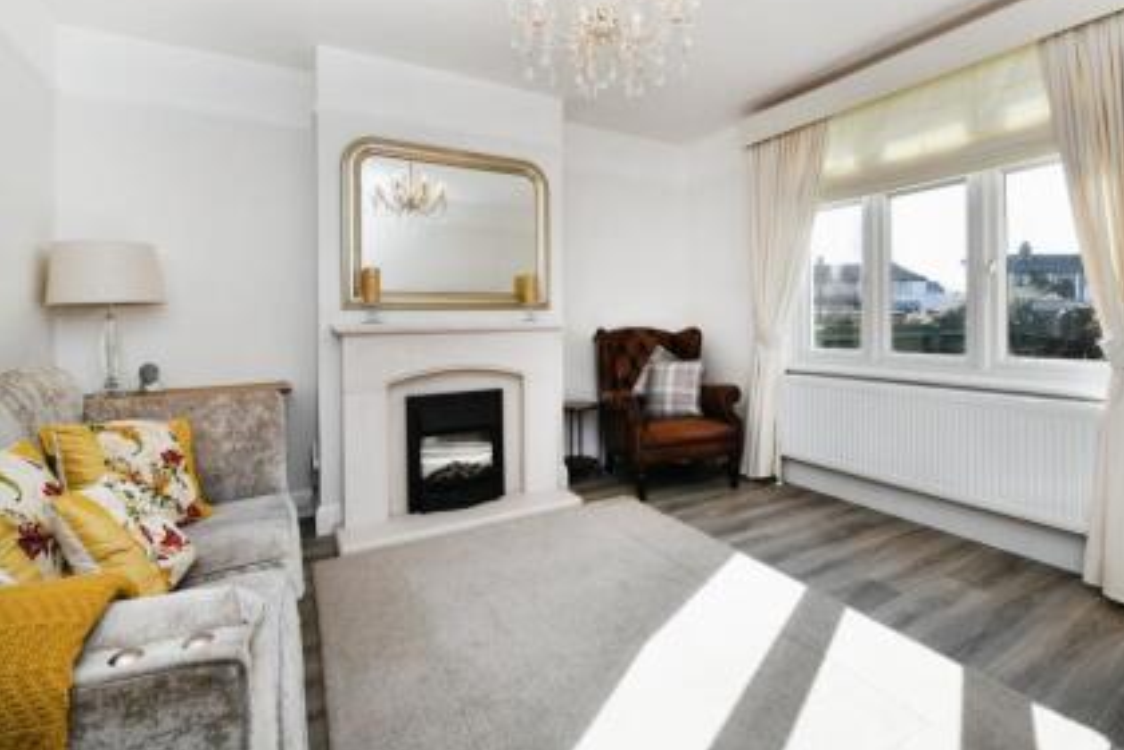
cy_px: 342
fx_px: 531
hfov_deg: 92.8
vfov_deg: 70.3
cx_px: 634
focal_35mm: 17
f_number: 18
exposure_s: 1/80
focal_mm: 15
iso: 400
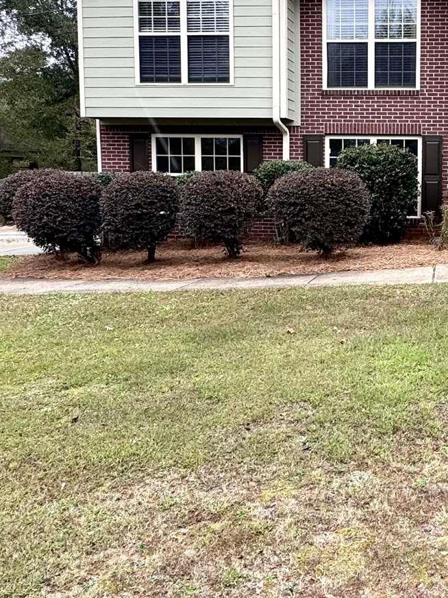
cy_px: 235
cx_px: 433
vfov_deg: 49.8
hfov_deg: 35.5
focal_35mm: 37
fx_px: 638
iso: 40
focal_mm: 2.22
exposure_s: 1/198
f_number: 2.2
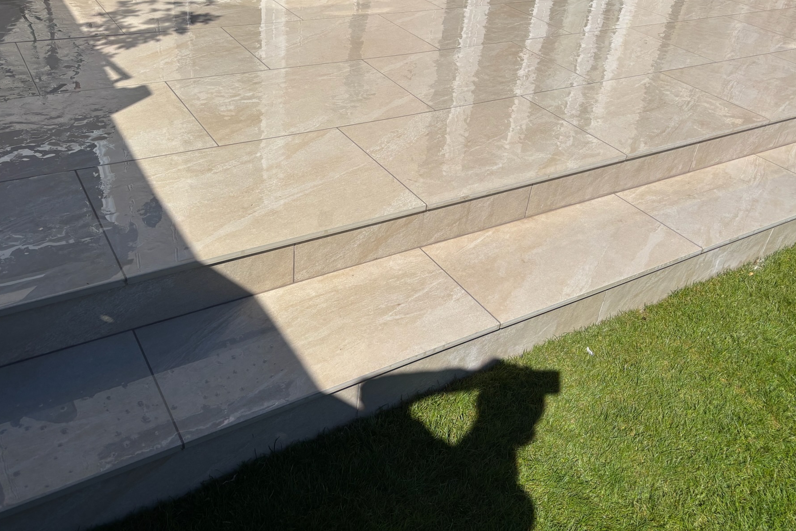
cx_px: 386
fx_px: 685
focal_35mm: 31
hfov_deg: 60.3
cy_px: 223
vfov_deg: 42.2
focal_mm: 5.96
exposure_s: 1/5952
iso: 50
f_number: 1.6
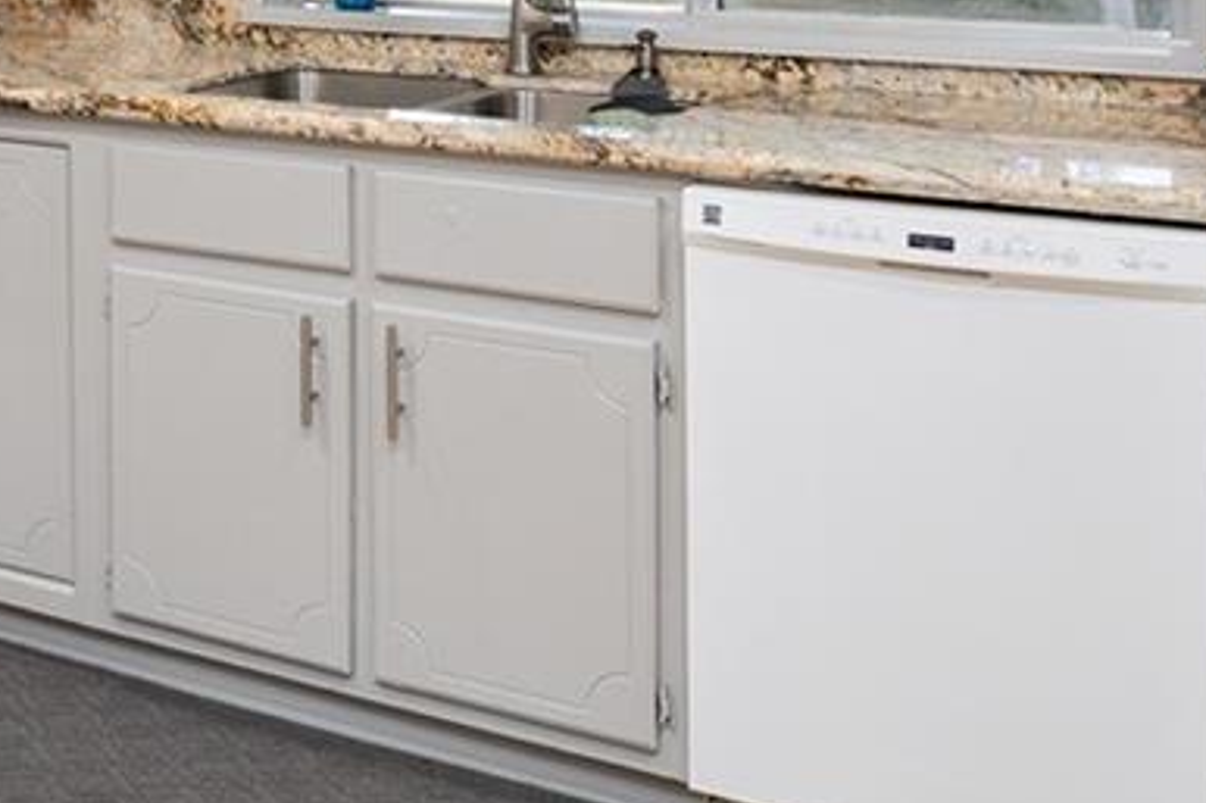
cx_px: 100
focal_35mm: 58
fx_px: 1942
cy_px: -162
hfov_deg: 32.6
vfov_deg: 21.7
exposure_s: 1/6
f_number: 7.1
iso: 400
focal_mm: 14
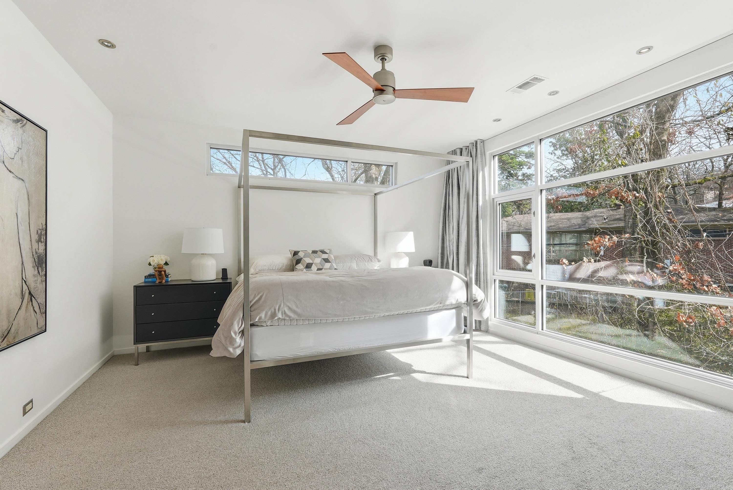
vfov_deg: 73.8
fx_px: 326
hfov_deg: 96.7
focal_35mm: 16
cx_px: 366
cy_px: 245
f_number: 9
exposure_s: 1/125
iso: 250
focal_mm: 16
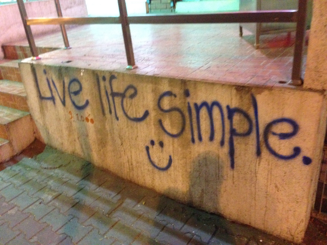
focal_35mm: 33
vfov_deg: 42.9
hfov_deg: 55.4
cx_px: 164
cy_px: 122
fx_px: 312
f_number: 2.4
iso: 800
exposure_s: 1/15
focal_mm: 4.12
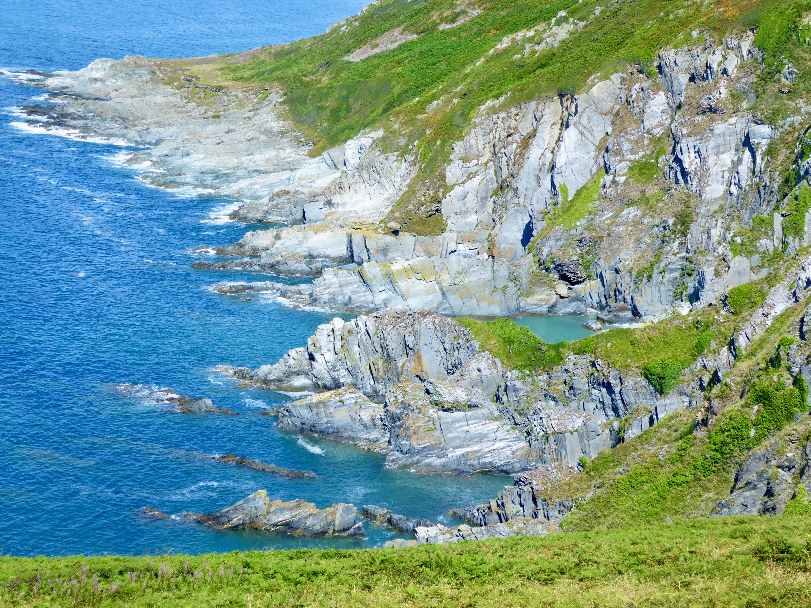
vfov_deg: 22.6
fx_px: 1523
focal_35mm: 65
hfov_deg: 29.8
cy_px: 304
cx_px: 406
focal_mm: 11.7
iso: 80
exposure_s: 1/400
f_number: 4.4
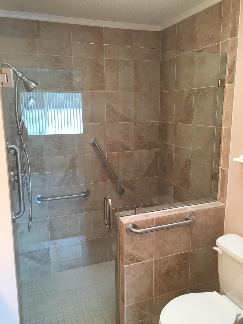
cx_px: 122
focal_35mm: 29
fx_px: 271
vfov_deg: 61.7
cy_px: 162
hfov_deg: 48.2
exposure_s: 1/30
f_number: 2.2
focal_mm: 4.15
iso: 32
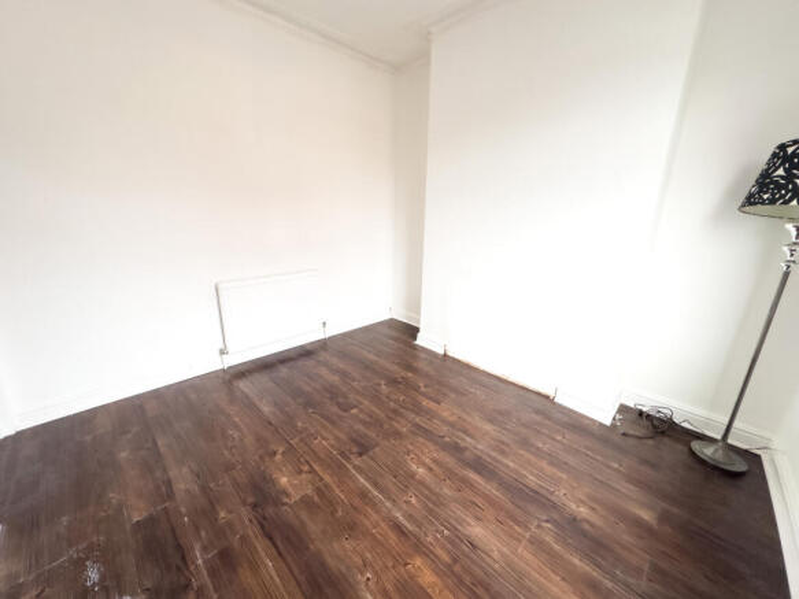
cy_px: 300
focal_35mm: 14
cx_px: 400
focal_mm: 2.22
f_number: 2.2
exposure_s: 1/100
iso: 125
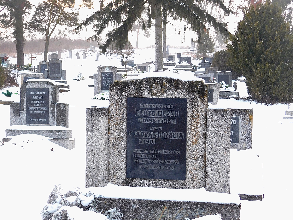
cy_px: 110
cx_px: 146
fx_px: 499
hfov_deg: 32.7
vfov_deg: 24.8
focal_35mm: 59
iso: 125
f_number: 4
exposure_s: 1/50
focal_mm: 10.4
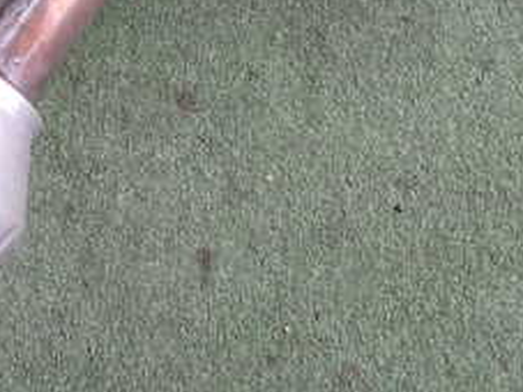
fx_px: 997
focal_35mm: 66
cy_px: 65
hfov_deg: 27.9
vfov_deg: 21.9
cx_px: 21
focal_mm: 4.5
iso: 200
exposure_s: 1/80
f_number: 2
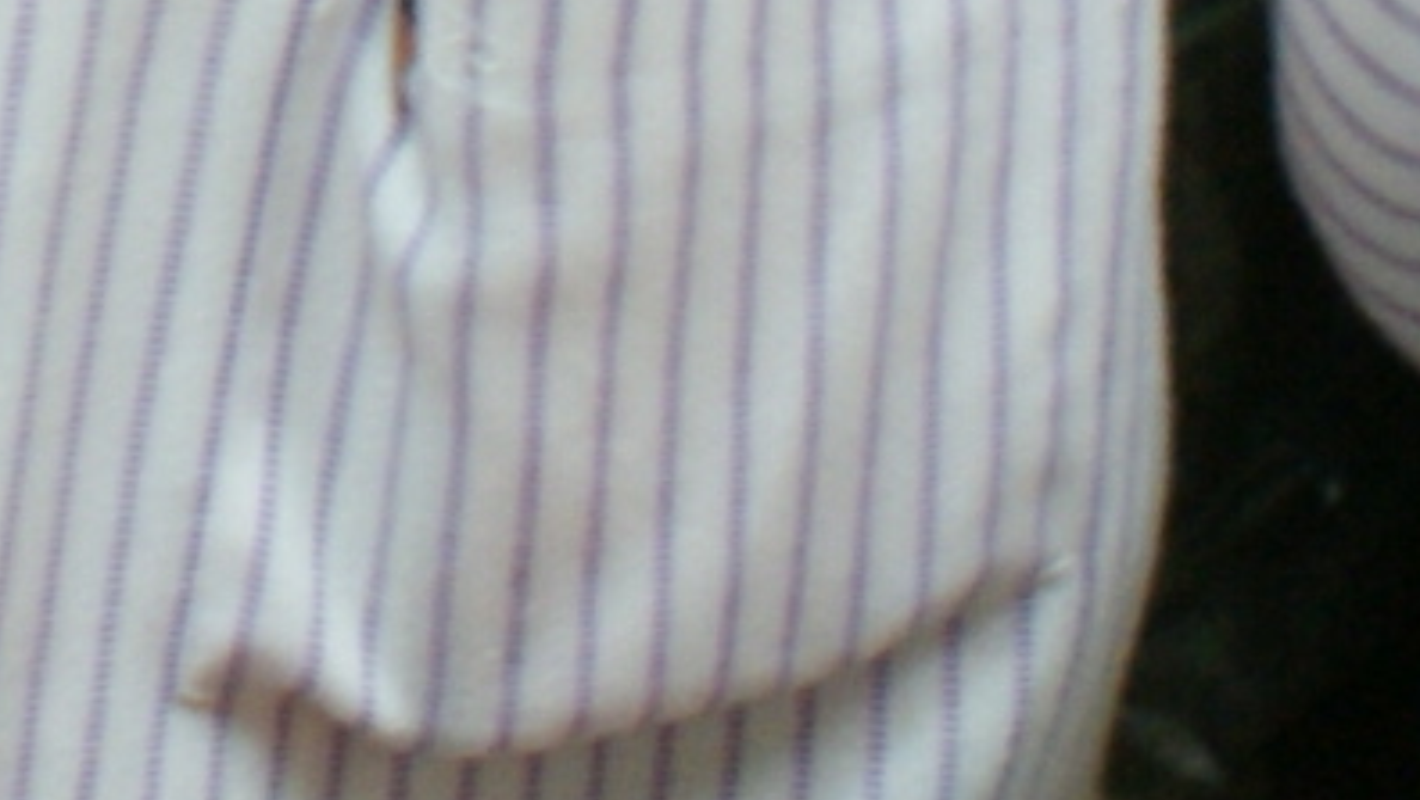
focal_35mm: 299
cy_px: -1668
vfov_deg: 3.9
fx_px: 11261
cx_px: 914
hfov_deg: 7.2
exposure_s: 1/10
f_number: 4.5
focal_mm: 26
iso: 400
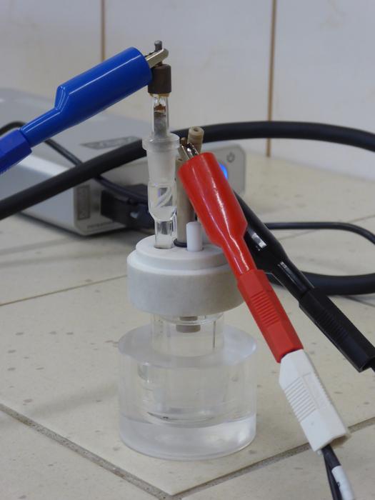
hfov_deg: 17.6
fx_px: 1213
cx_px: 188
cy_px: 250
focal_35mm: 84
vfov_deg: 23.3
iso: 400
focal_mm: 15
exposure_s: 1/50
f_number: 4.8
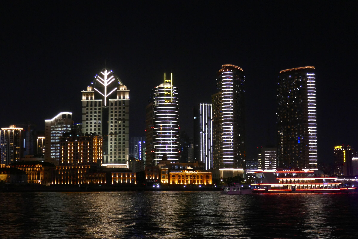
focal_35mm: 68
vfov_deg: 20.0
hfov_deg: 29.7
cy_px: 120
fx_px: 676
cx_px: 179
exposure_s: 1/13
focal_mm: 24.9
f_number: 5
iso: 1600
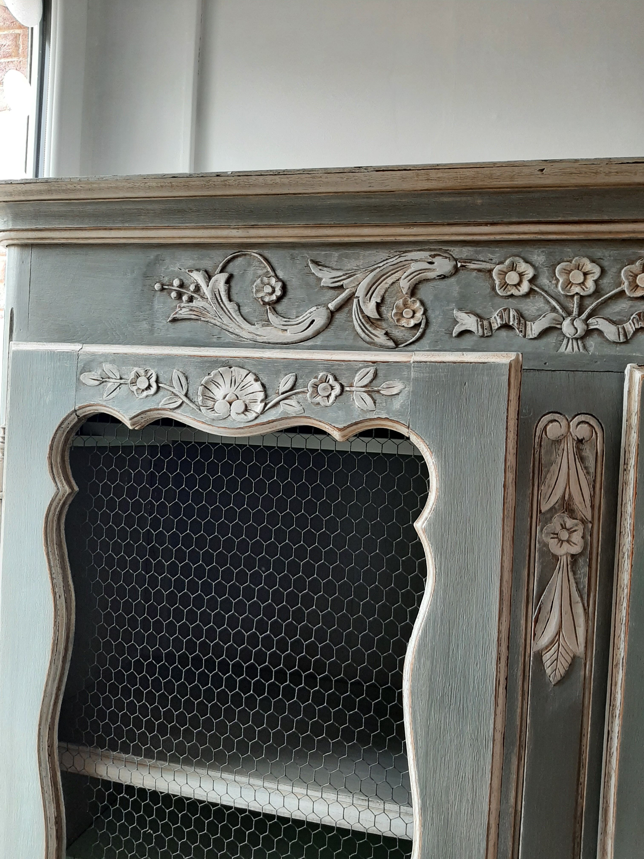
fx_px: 645
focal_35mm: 26
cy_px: 430
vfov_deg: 67.3
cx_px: 322
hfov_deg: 53.1
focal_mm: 3.93
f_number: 1.7
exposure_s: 1/50
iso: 100
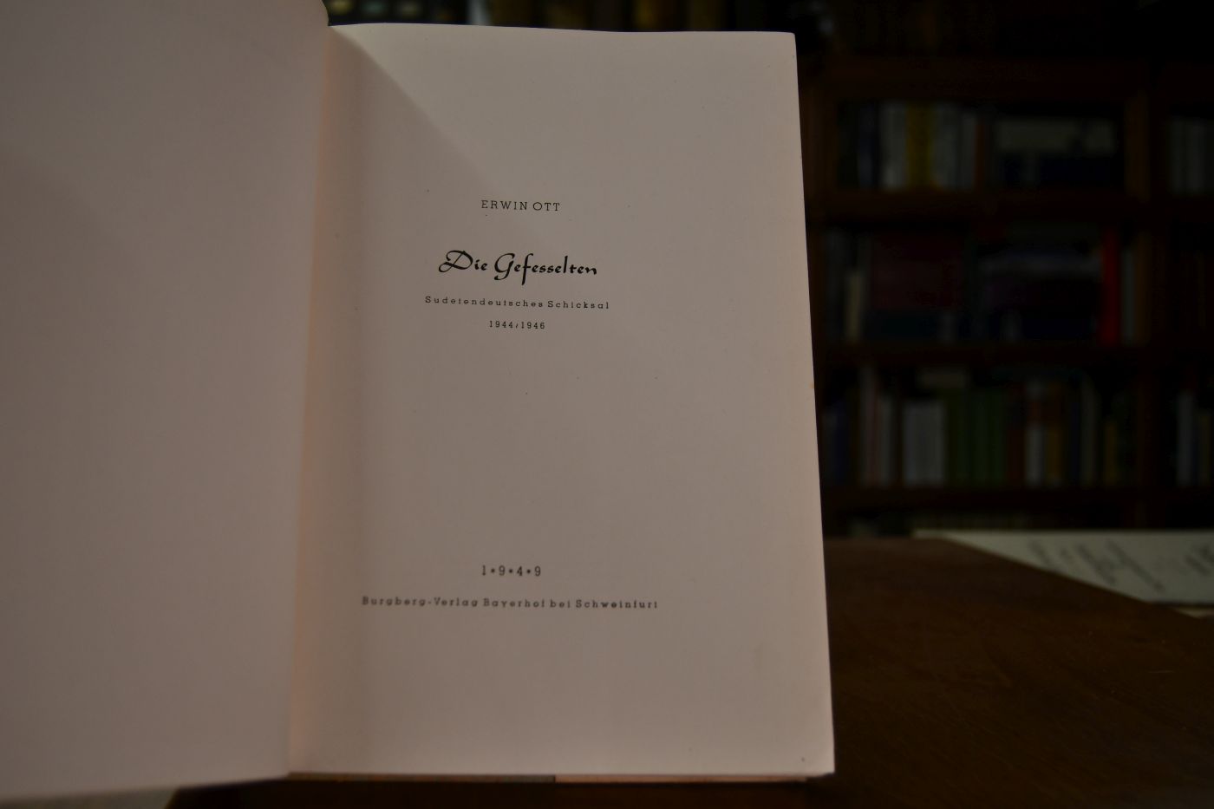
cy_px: 404
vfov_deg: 40.0
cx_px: 607
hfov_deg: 57.2
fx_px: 1113
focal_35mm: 33
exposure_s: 1/250
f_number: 4
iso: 400
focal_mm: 22
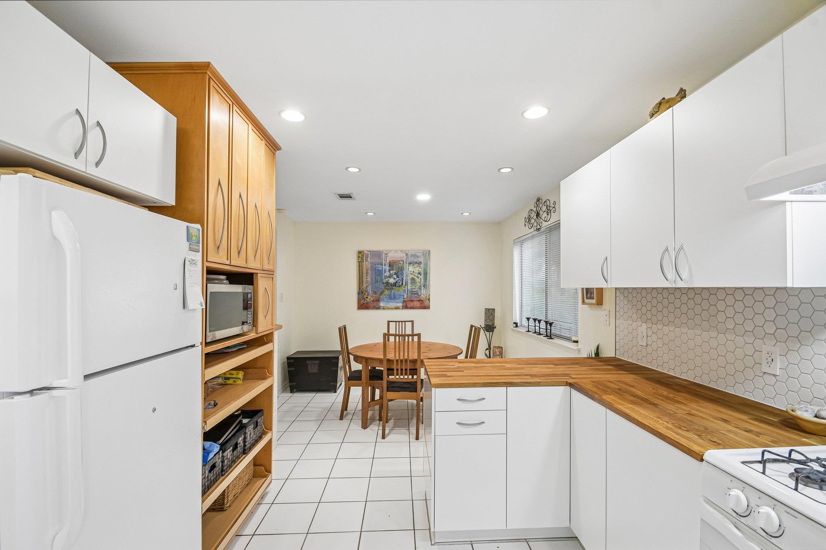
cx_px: 413
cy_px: 275
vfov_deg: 77.3
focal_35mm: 15
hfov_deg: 100.4
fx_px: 344
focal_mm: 10
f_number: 8
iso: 400
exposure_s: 1/13
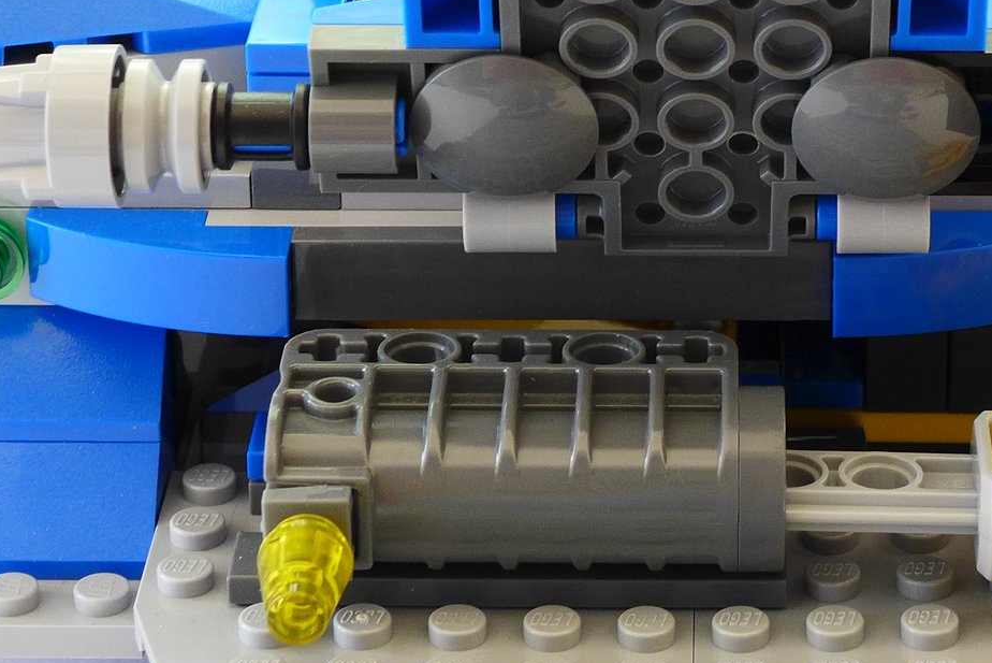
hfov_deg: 14.3
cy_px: 133
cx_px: 768
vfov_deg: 9.6
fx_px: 3942
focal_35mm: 143
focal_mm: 13.7
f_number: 4
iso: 200
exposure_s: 1/15
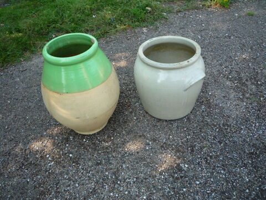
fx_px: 231
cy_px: 100
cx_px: 133
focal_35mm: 30
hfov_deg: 60.0
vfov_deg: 46.8
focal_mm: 5.2
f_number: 3.3
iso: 100
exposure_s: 1/100
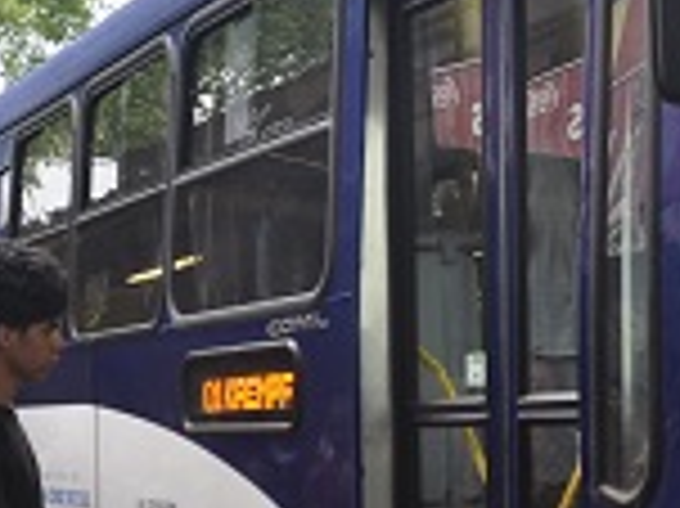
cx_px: 394
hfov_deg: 21.3
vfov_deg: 15.9
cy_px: 454
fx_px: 1806
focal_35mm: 92
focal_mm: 20
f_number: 3.5
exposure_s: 1/250
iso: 200
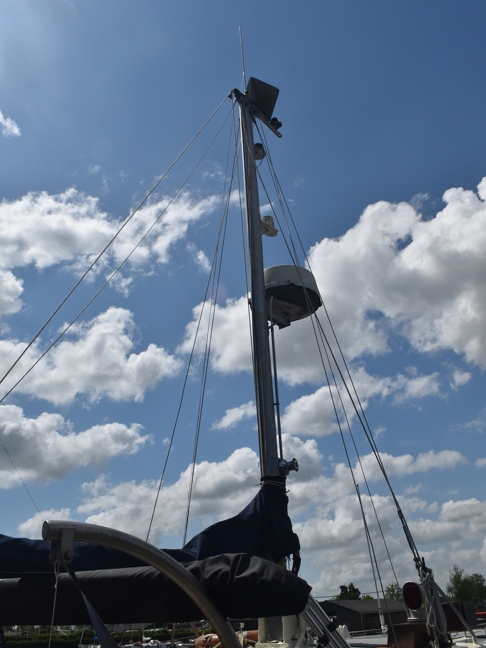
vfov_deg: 59.9
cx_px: 247
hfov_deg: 46.8
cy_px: 336
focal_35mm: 30
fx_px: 562
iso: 200
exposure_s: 1/640
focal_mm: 18
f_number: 13
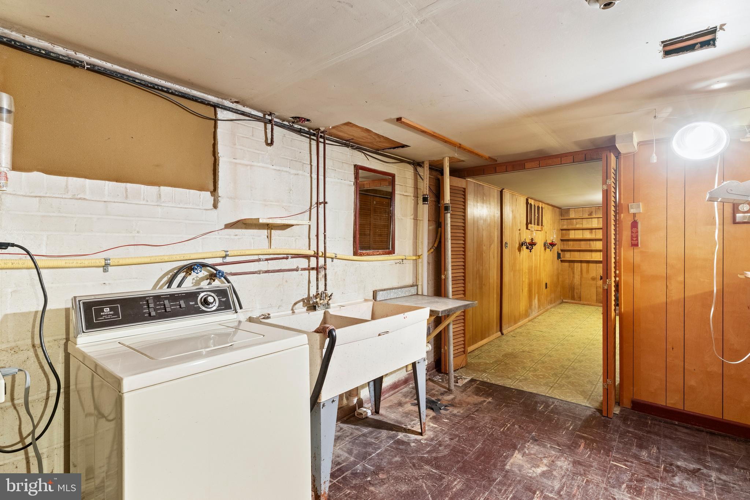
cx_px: 375
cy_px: 250
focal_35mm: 17
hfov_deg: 93.3
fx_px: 354
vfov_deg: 70.4
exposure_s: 2.5
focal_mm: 17
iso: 800
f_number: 10
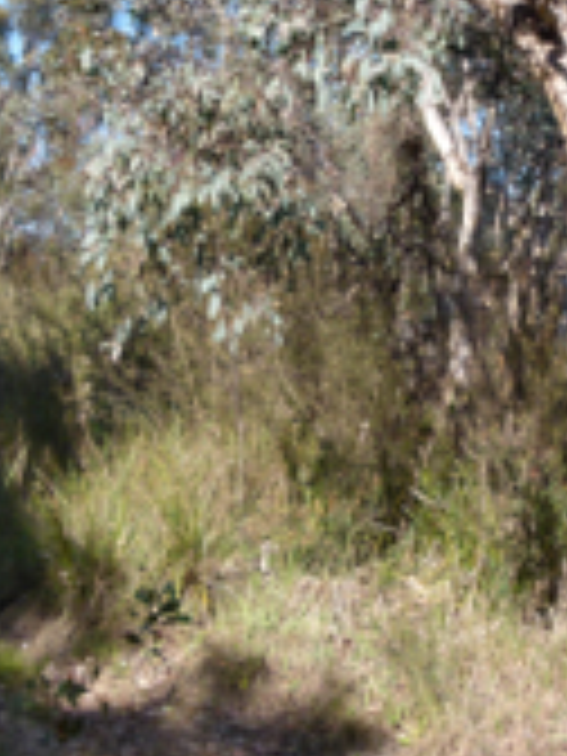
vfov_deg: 31.6
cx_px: 446
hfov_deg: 25.3
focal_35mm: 57
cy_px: 32
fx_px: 1245
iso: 100
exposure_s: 1/400
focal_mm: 4.5
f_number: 4
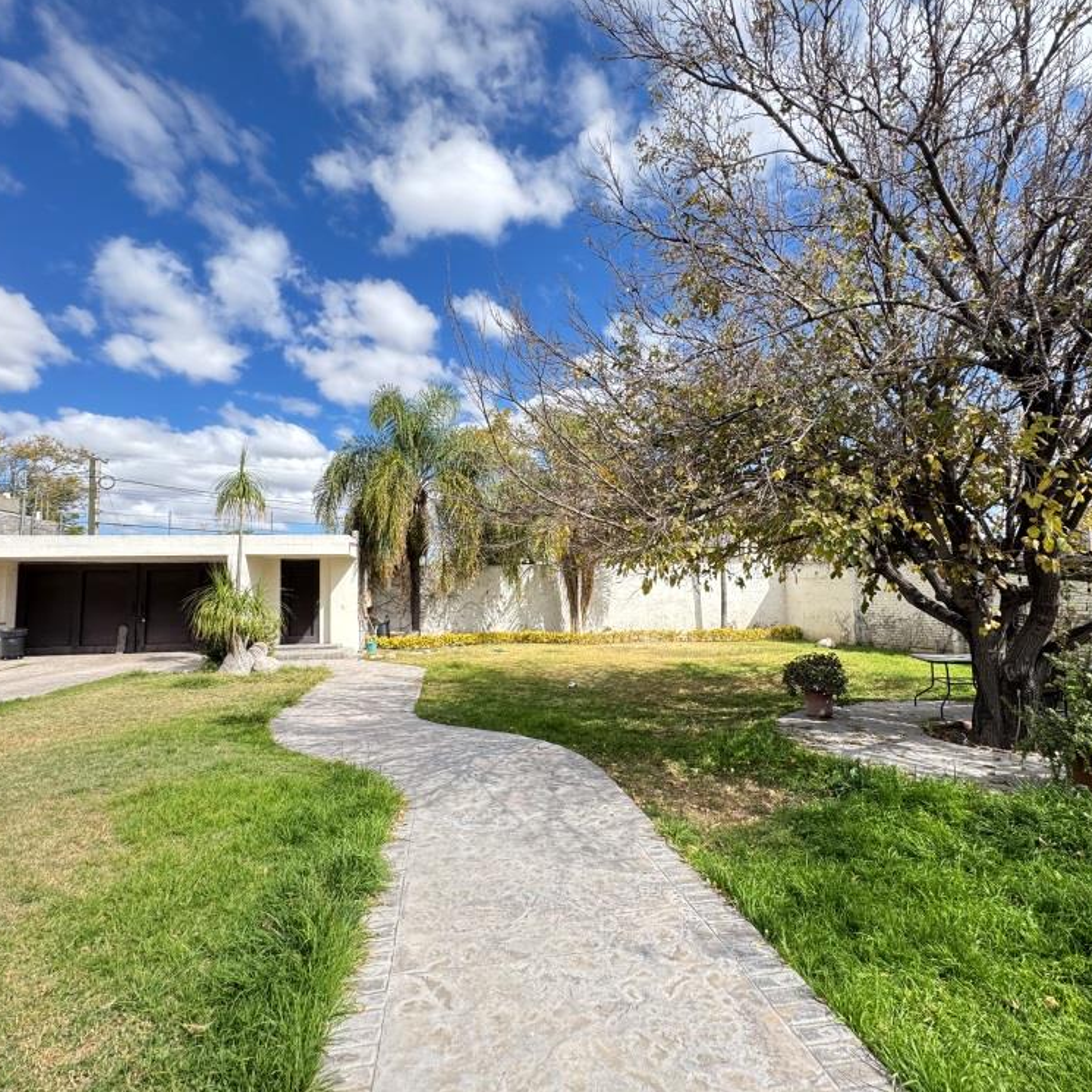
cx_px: 545
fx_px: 607
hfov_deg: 84.0
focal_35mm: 17
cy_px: 554
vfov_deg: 84.0
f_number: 2.2
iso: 40
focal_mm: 2.22
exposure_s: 1/518
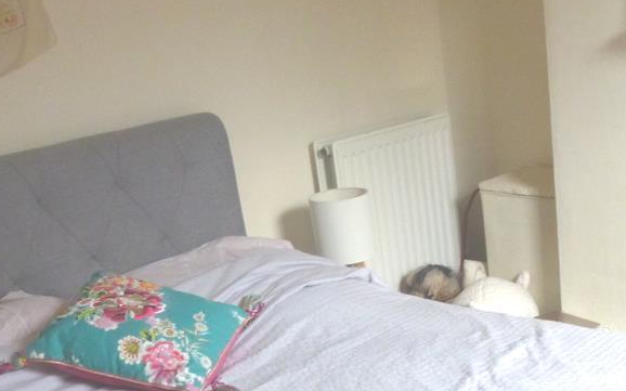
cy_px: 391
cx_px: 529
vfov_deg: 20.3
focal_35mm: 62
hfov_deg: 31.8
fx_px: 1058
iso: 500
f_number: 3.6
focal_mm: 5.9
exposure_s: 1/15
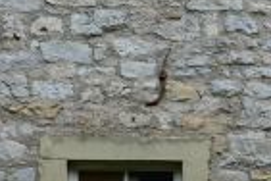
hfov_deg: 8.5
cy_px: 341
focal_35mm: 239
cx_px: 302
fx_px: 1799
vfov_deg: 5.6
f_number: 11
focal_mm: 48
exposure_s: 1/100
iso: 200
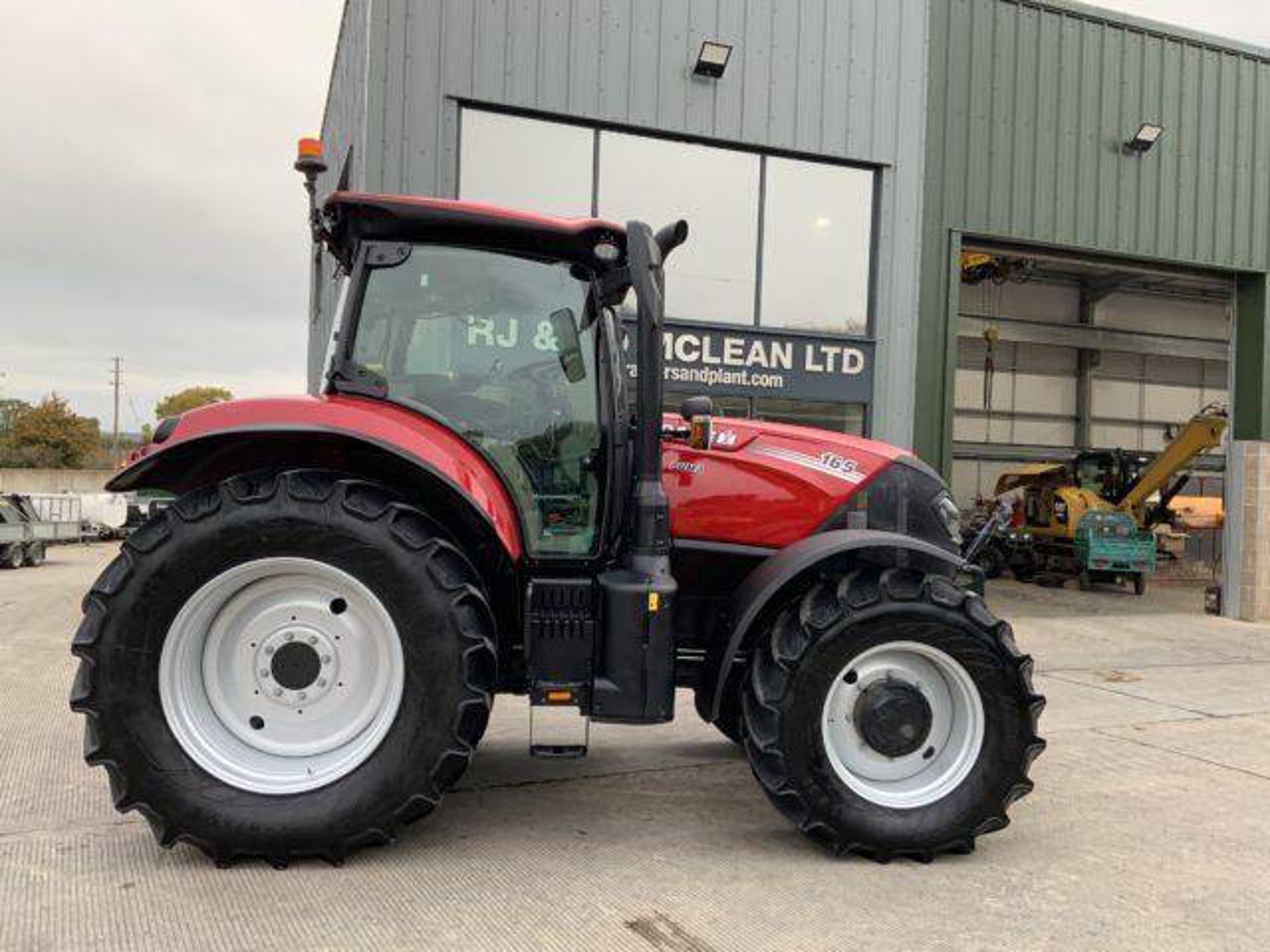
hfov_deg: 61.7
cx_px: 635
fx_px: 1064
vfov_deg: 48.2
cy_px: 476
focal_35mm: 29
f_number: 1.8
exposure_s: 1/122
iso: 50
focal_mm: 3
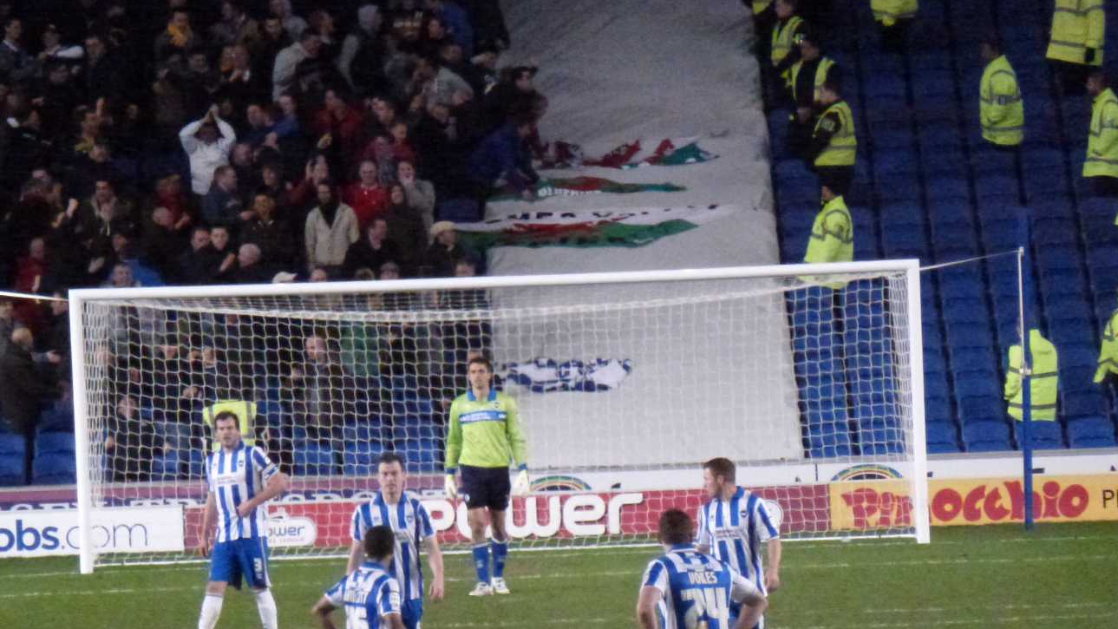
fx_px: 14229
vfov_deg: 2.5
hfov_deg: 4.5
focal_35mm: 480
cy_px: 491
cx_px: 458
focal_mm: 63.6
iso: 1600
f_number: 5.9
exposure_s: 1/80
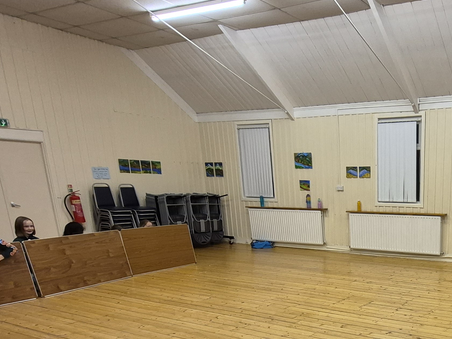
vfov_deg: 41.5
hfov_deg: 51.9
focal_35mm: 31
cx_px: 401
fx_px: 405
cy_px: 310
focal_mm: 1.74
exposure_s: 1/50
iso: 160
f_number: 2.2
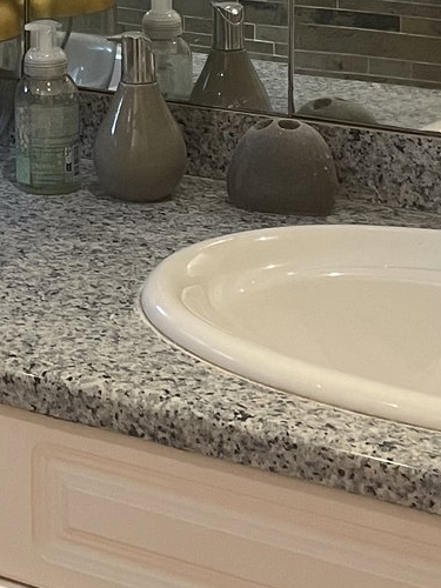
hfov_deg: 13.0
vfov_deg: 16.9
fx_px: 1885
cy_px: -132
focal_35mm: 111
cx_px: -107
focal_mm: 4.2
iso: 160
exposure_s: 1/50
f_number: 1.6
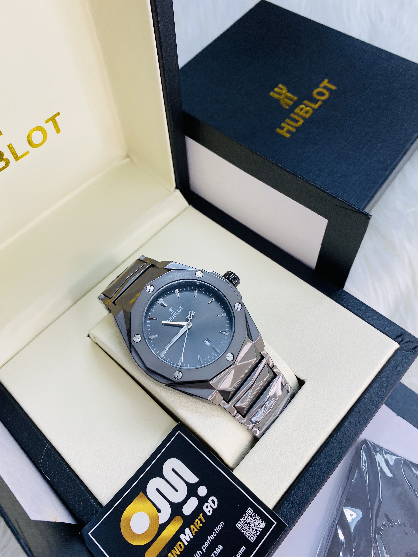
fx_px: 419
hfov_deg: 53.1
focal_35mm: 26
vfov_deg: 67.3
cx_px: 209
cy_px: 278
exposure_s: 1/100
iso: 80
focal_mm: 4.25
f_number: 1.8
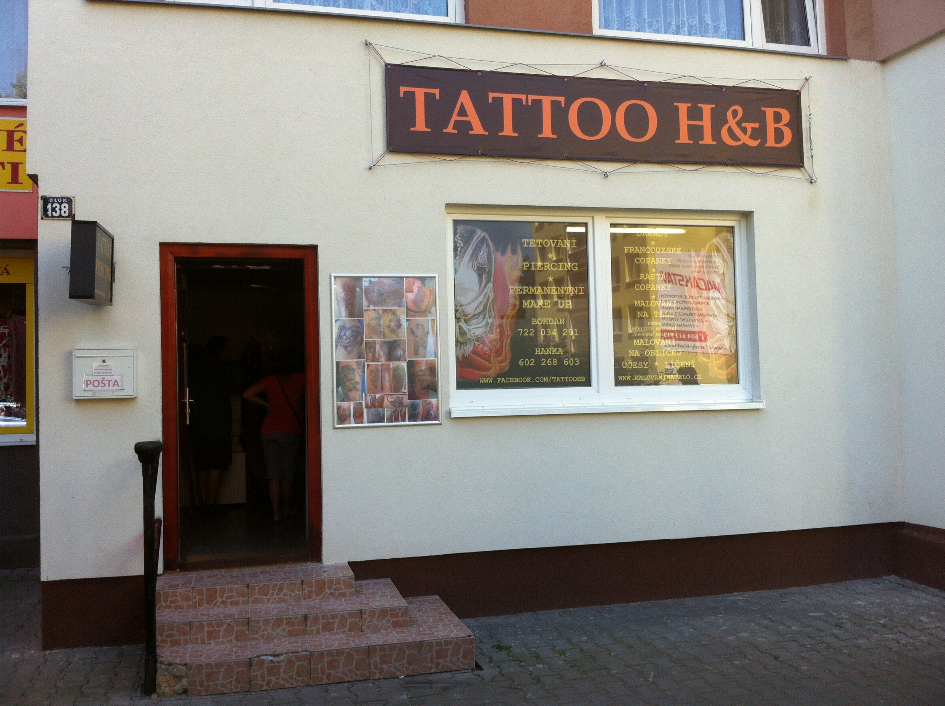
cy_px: 353
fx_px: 954
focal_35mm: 35
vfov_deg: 40.6
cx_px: 472
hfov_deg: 52.7
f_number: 2.8
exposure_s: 1/256
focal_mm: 3.85
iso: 80
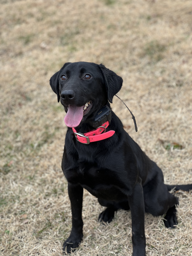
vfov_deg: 25.3
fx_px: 569
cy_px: 128
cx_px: 96
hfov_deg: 19.1
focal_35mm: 77
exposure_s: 1/121
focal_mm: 9
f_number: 2.8
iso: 25
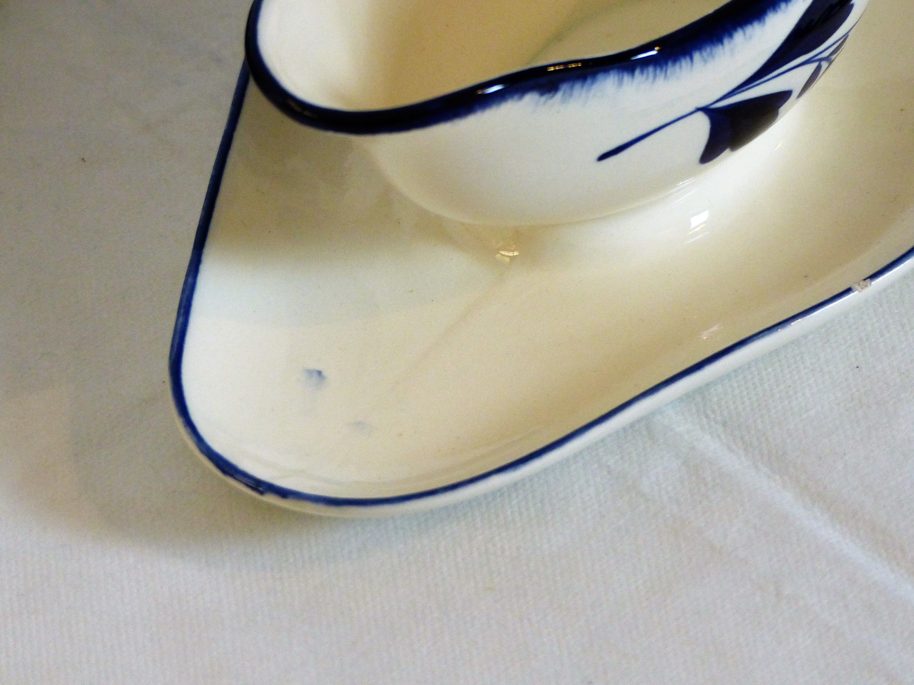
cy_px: 342
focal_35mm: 199
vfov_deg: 7.5
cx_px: 457
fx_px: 5254
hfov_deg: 9.9
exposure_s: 1/80
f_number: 2.8
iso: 320
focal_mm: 32.5
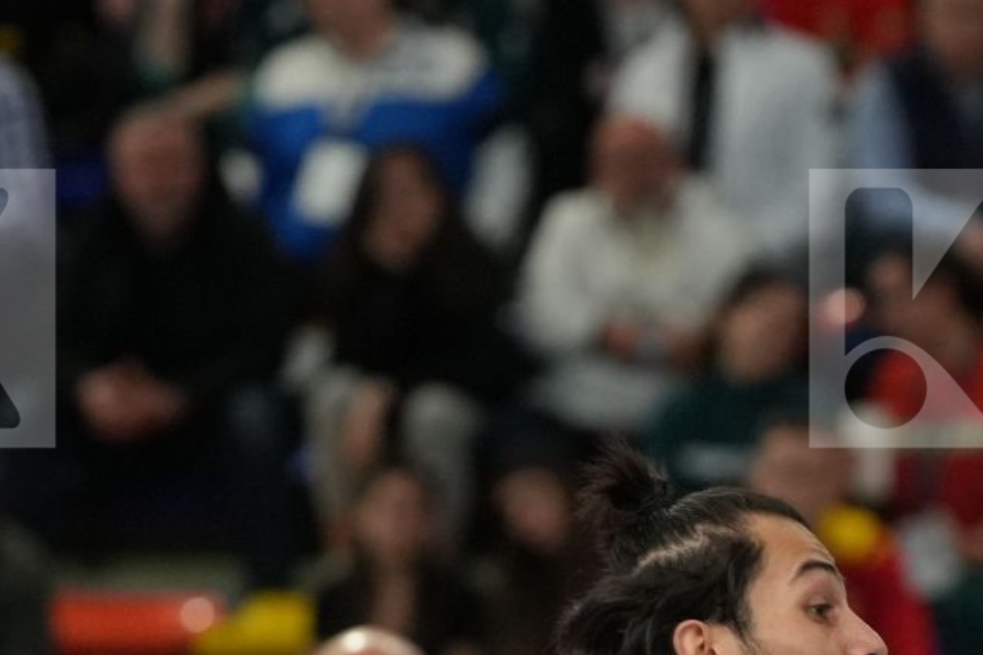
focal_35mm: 559
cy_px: 851
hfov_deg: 3.7
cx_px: 952
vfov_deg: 2.5
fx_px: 15259
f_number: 2.8
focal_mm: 133
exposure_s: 1/1000
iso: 1600
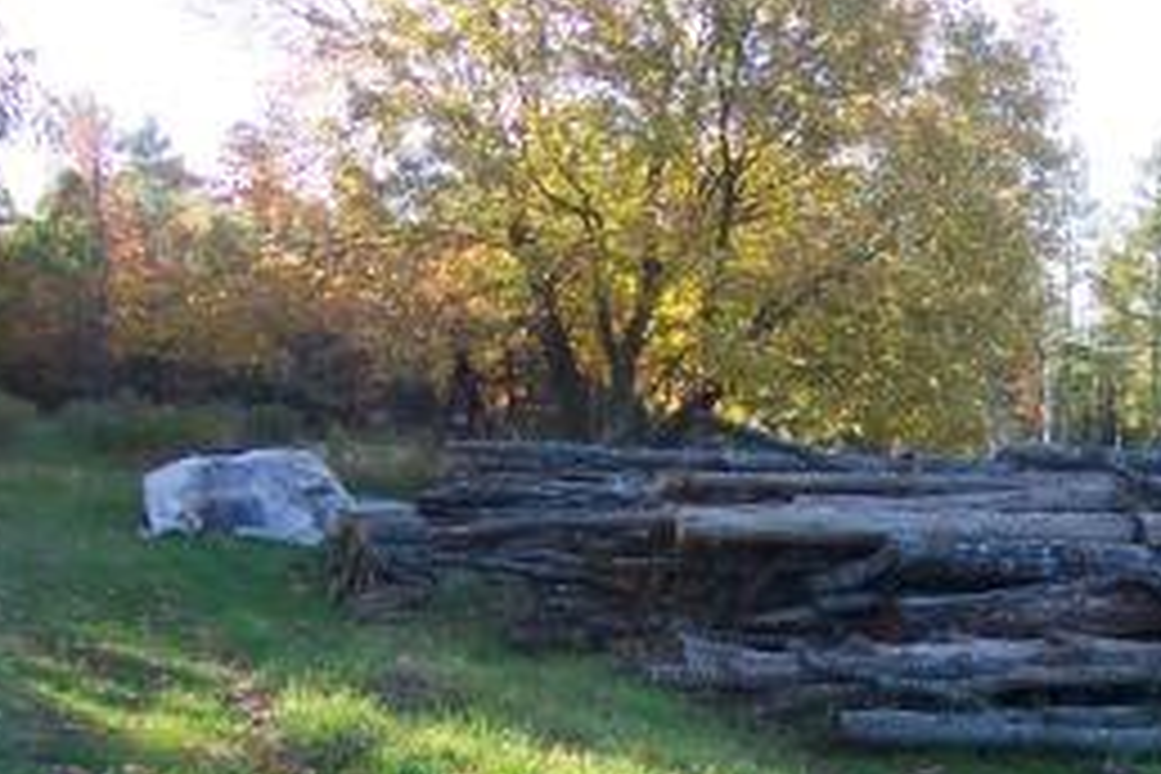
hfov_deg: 29.9
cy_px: 574
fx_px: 2128
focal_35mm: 66
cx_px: 900
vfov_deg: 20.5
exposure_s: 1/500
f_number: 2.8
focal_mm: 8
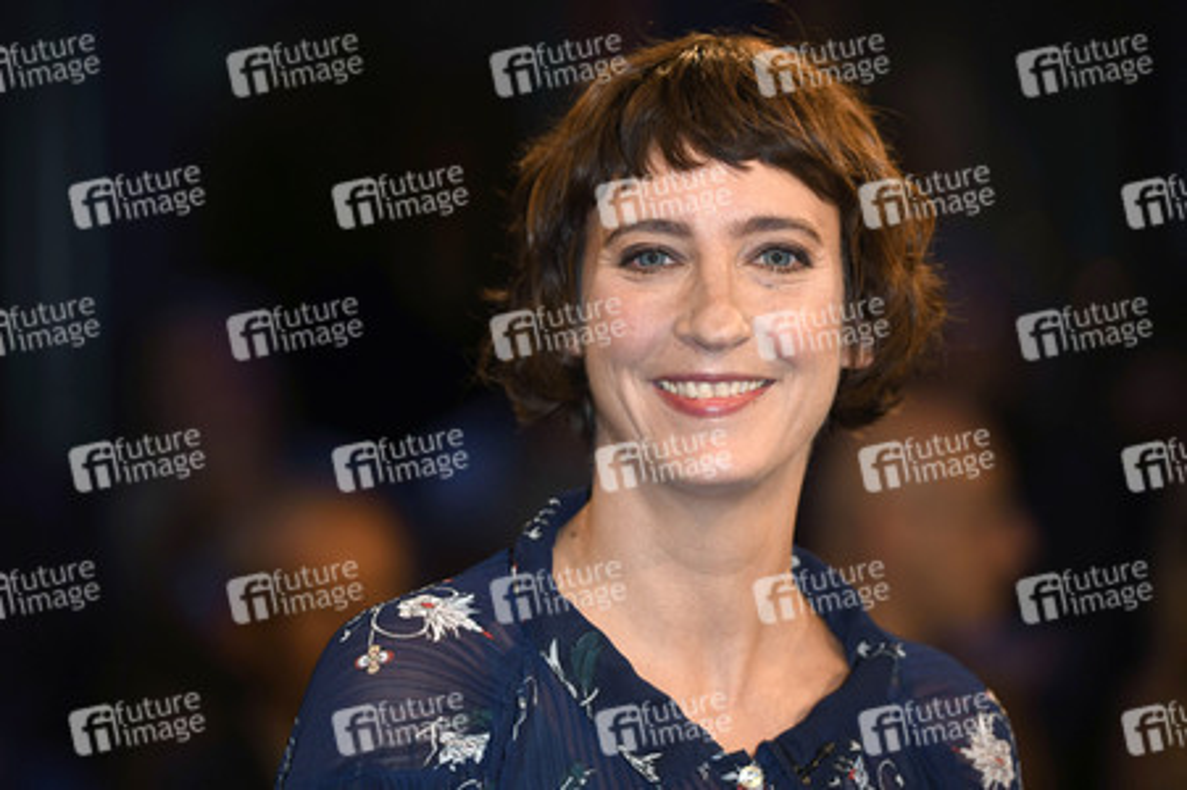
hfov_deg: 11.1
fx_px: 6095
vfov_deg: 7.4
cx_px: 594
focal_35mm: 185
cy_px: 395
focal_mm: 185
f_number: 3.5
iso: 800
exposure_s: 1/400
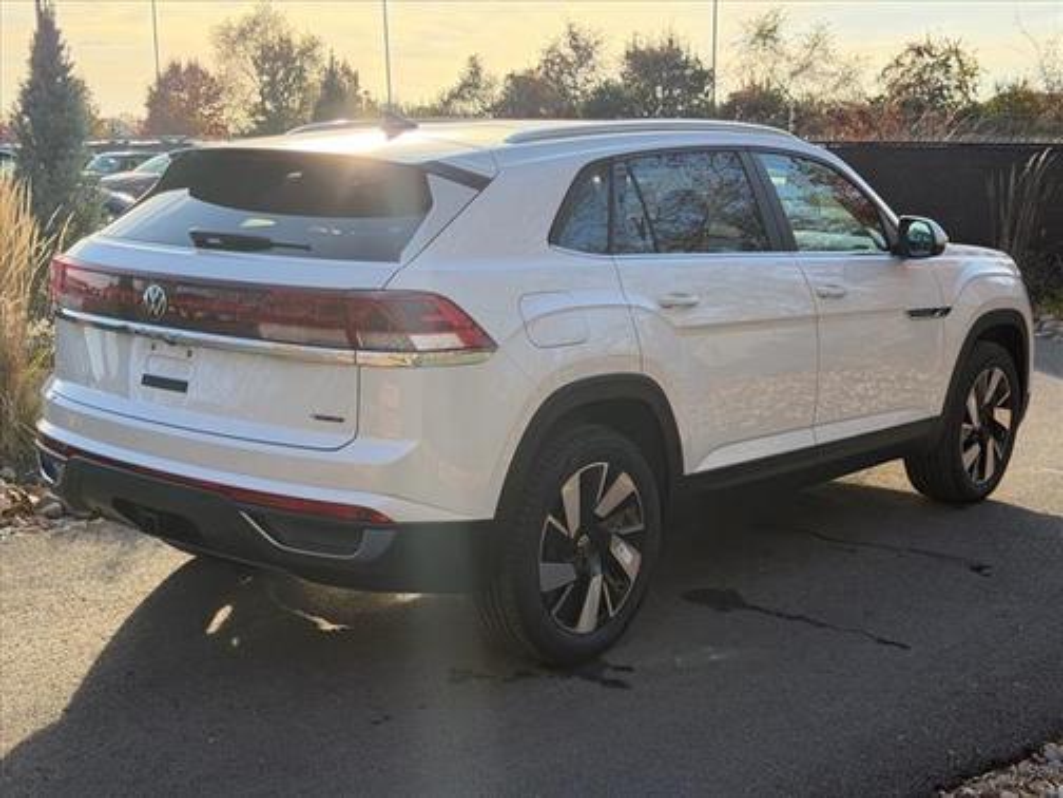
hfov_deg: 39.7
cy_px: 399
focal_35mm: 48
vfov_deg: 30.3
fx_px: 1474
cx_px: 532
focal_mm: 6.76
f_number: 1.78
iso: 80
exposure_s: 1/1285
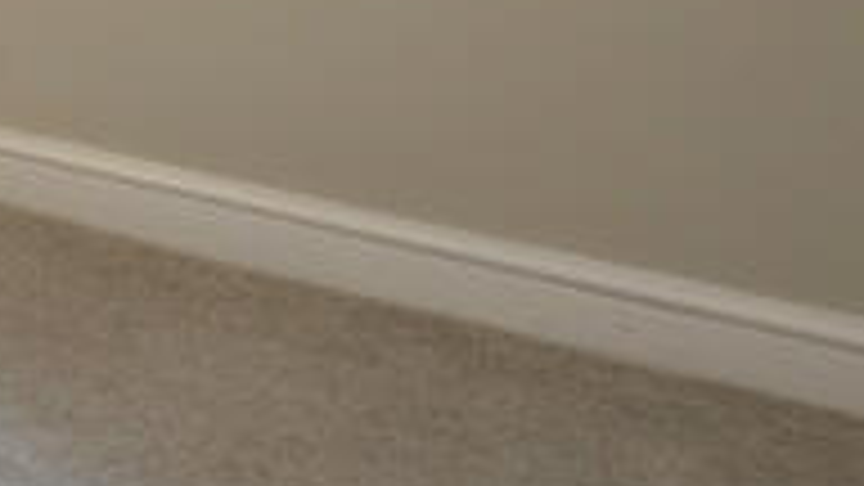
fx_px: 1604
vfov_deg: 15.5
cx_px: -684
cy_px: -308
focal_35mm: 70
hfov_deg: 20.9
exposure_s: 1/31.8
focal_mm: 2.23
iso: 41
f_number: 1.95
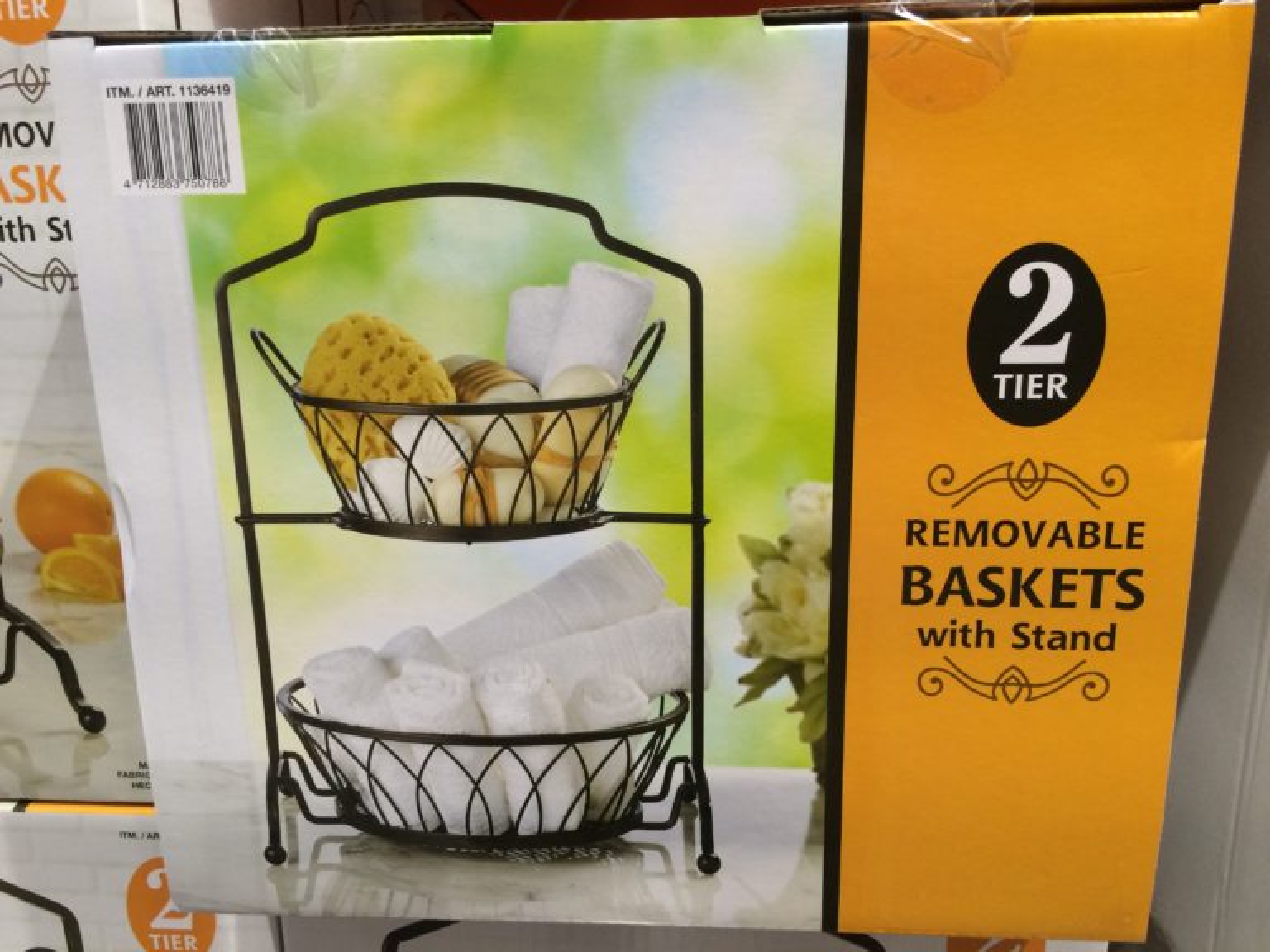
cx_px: 635
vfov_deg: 48.2
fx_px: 1064
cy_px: 476
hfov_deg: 61.7
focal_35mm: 29
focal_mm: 4.15
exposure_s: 1/33
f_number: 2.2
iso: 160
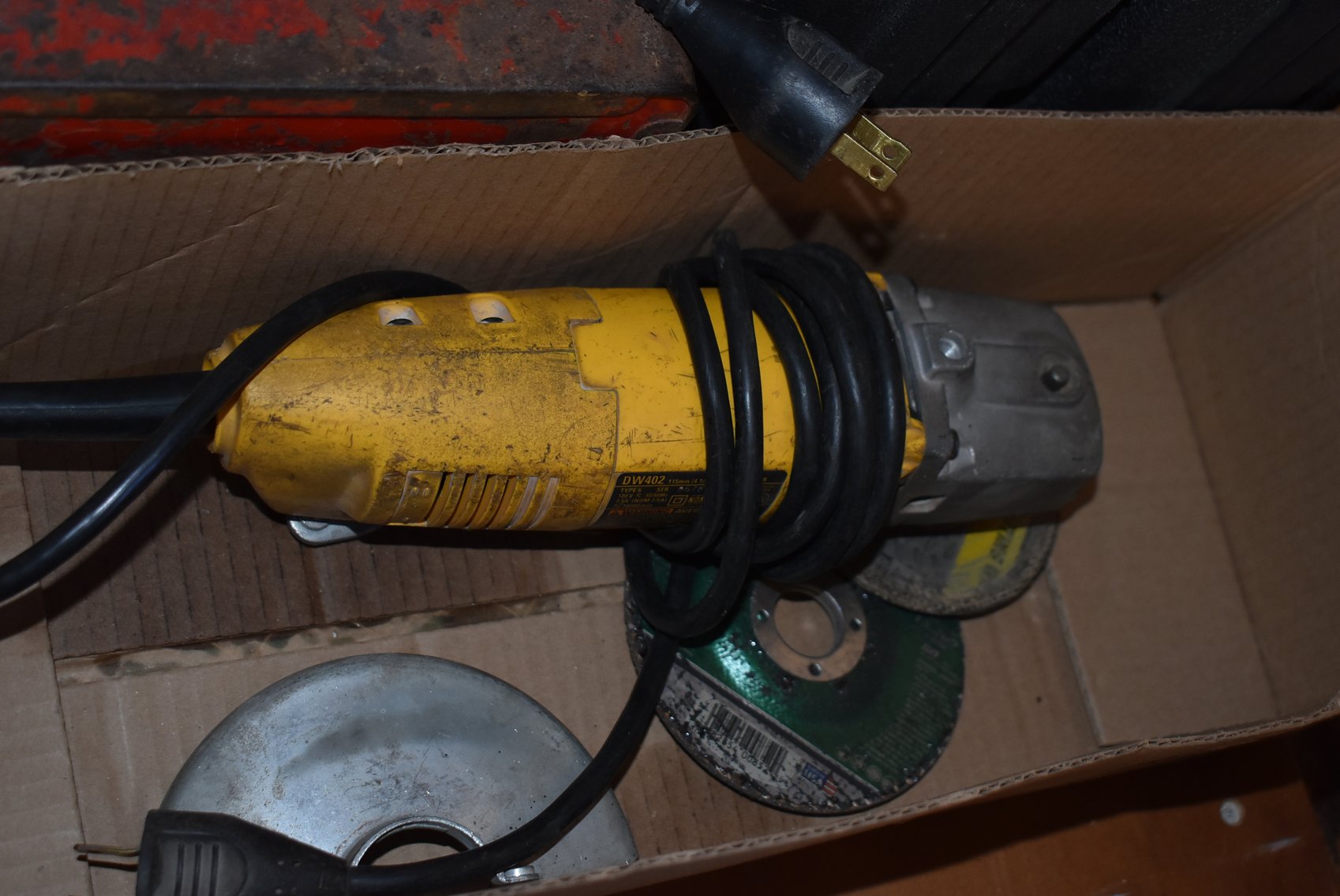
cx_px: 670
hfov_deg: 36.8
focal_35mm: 54
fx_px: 2011
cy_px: 448
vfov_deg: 25.1
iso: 800
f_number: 4.8
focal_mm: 36
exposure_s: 1/60
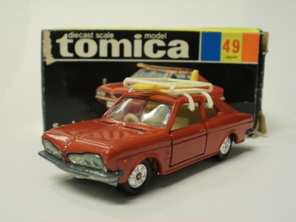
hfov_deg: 42.9
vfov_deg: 32.9
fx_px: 376
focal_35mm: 44
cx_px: 148
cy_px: 111
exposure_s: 1/8
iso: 125
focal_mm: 7.7
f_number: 4
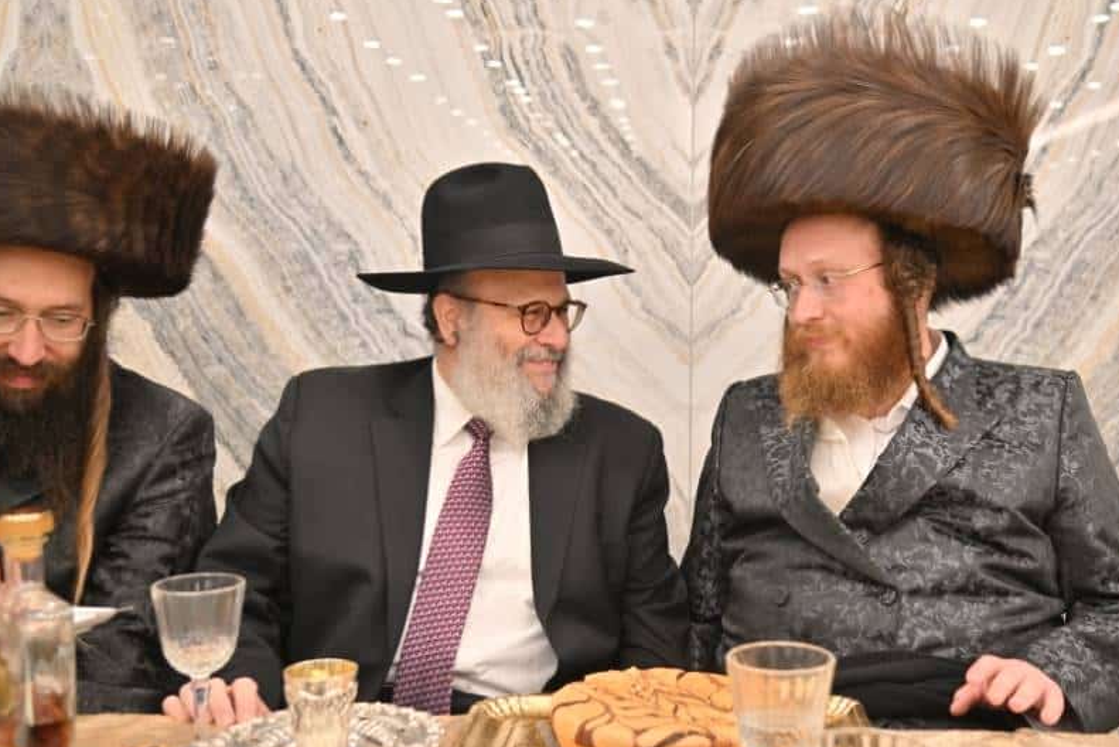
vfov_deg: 30.5
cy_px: 361
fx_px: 1368
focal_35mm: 44
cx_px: 710
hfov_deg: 44.1
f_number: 4
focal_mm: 34
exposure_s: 1/160
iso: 500
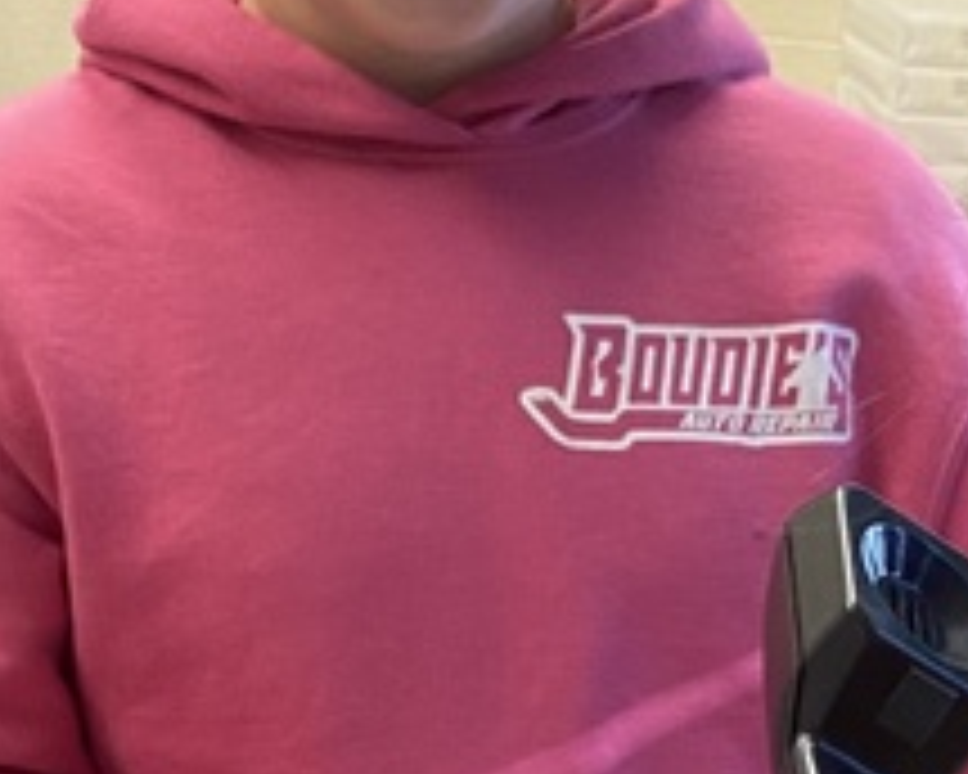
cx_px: 675
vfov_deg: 12.1
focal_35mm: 121
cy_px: 1188
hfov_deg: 15.8
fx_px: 3467
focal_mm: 4.25
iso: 125
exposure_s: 1/60
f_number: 1.8
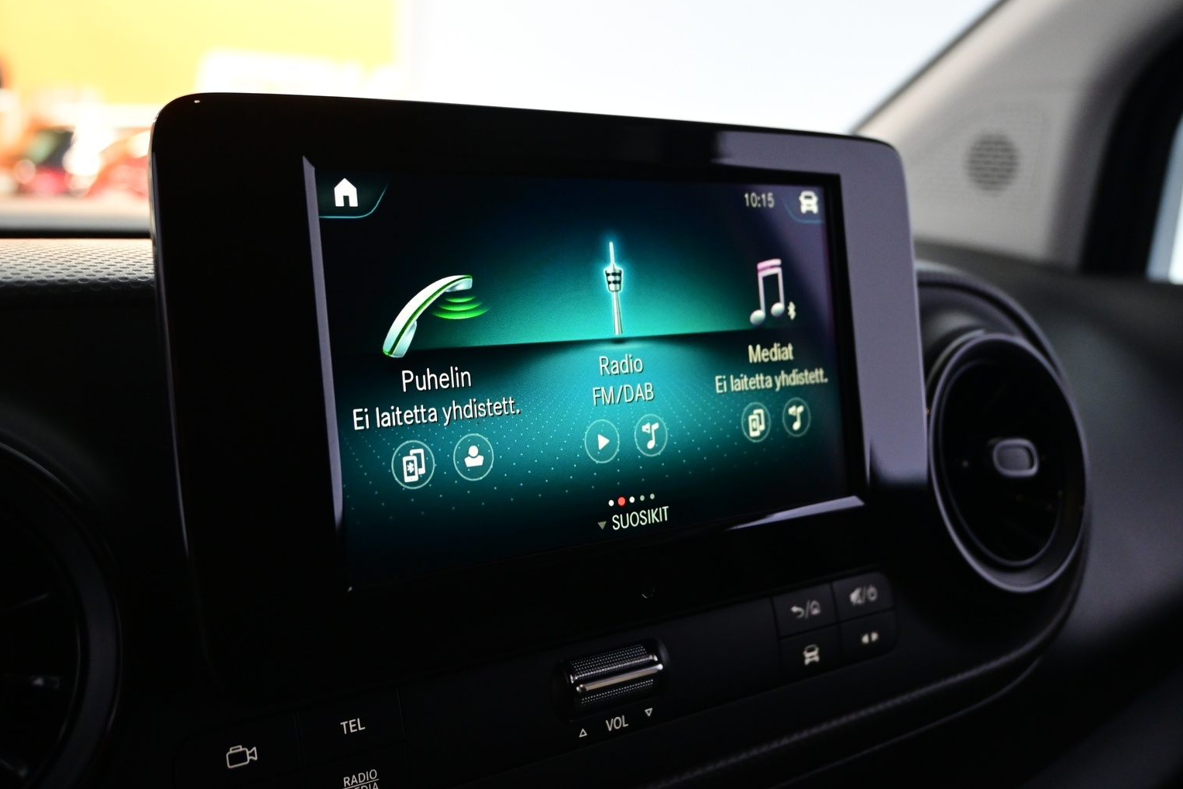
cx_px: 580
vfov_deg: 37.1
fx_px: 1176
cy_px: 391
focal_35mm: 36
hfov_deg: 53.4
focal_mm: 22.5
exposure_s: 1/40
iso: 1600
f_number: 4
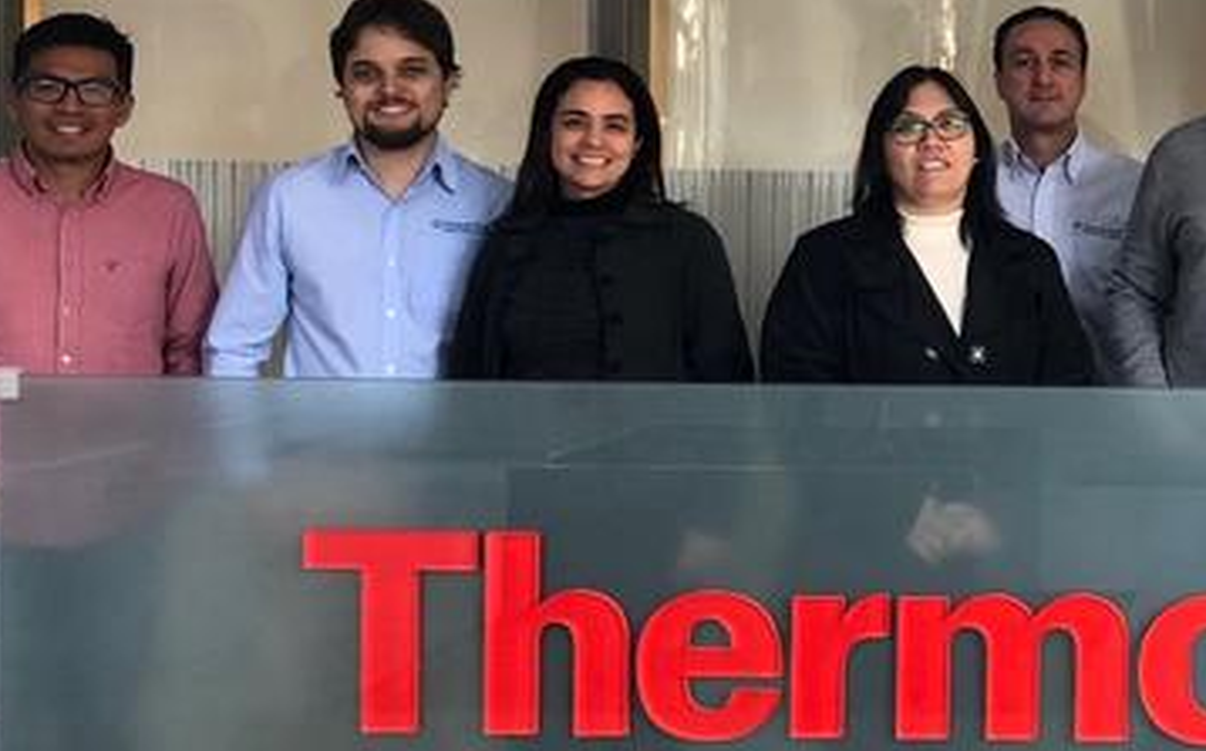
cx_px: 1445
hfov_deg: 22.9
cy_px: 209
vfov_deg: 15.6
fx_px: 2725
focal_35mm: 83
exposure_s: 1/30
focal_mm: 3.99
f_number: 1.8
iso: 25
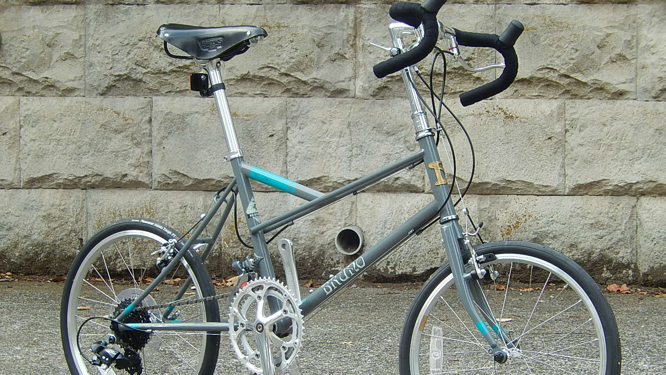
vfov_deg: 6.6
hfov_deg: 11.6
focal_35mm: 185
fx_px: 3267
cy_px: 234
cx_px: 333
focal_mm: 30.3
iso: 125
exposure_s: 1/100
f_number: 5.7
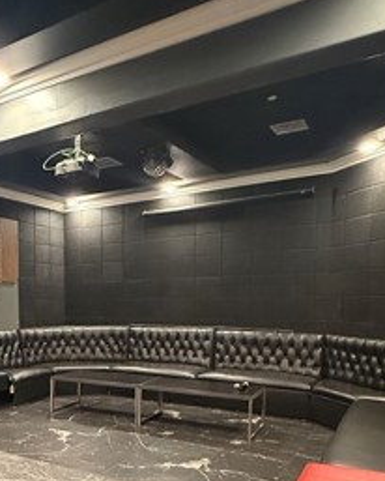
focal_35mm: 34
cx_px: 77
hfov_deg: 41.5
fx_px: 484
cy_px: 350
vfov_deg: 51.0
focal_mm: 2.22
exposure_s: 1/40
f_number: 2.2
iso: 1250
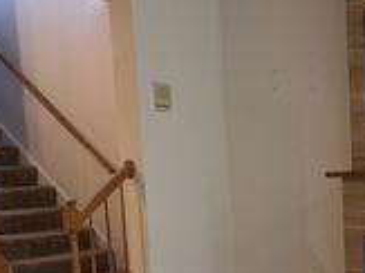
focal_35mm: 63
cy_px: 248
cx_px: 465
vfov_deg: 22.7
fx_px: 664
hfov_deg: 26.5
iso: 160
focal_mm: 6.76
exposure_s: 1/60
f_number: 1.78
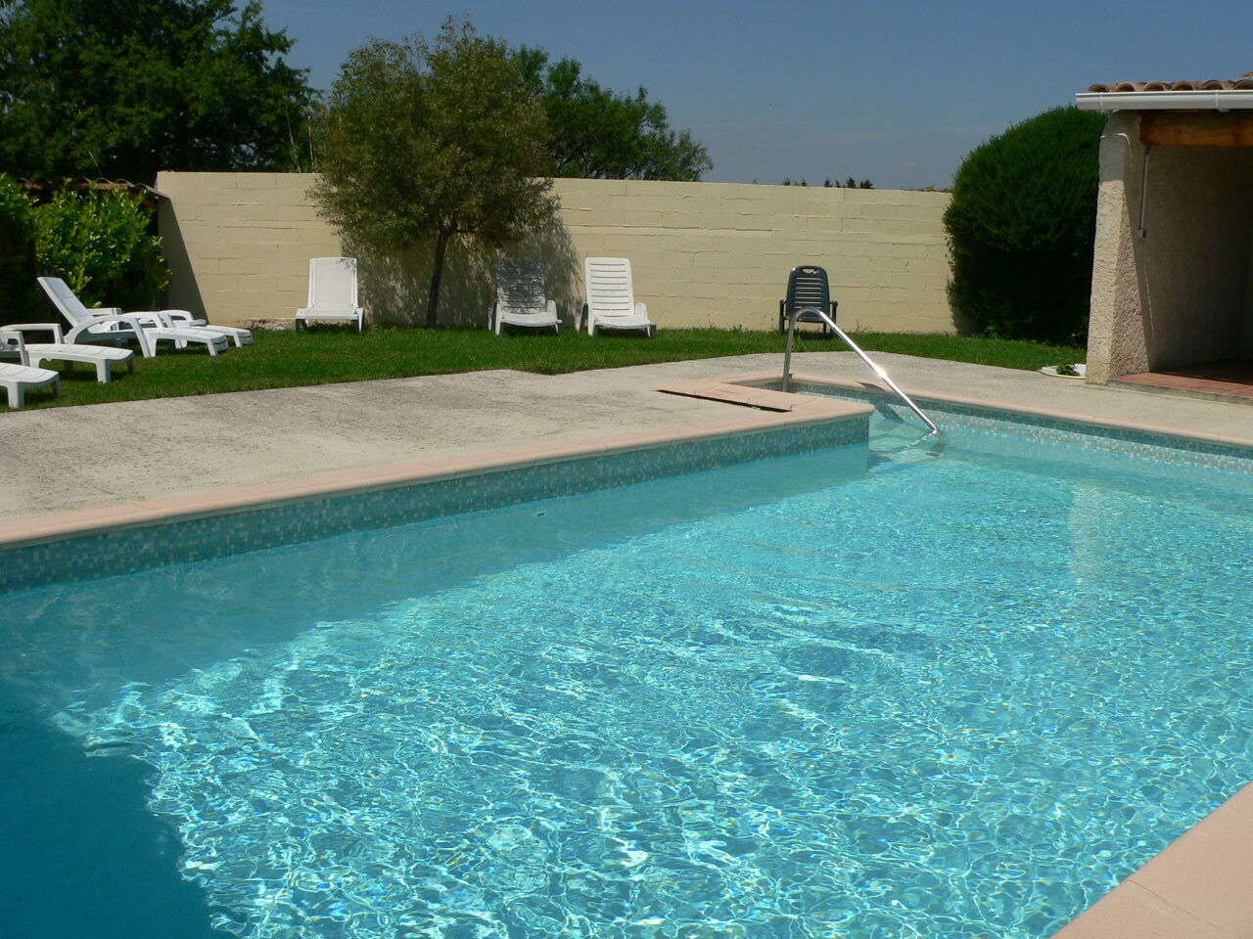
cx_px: 626
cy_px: 470
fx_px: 1303
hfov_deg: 51.4
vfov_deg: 39.7
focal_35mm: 36
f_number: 5.6
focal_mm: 6
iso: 80
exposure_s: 1/1000
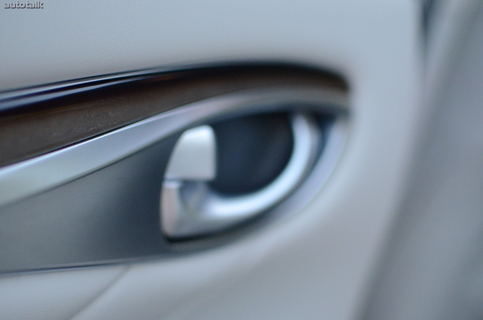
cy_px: 160
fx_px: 703
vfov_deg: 25.6
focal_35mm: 52
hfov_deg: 37.9
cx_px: 242
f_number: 1.8
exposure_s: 1/2000
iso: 3200
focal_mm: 35
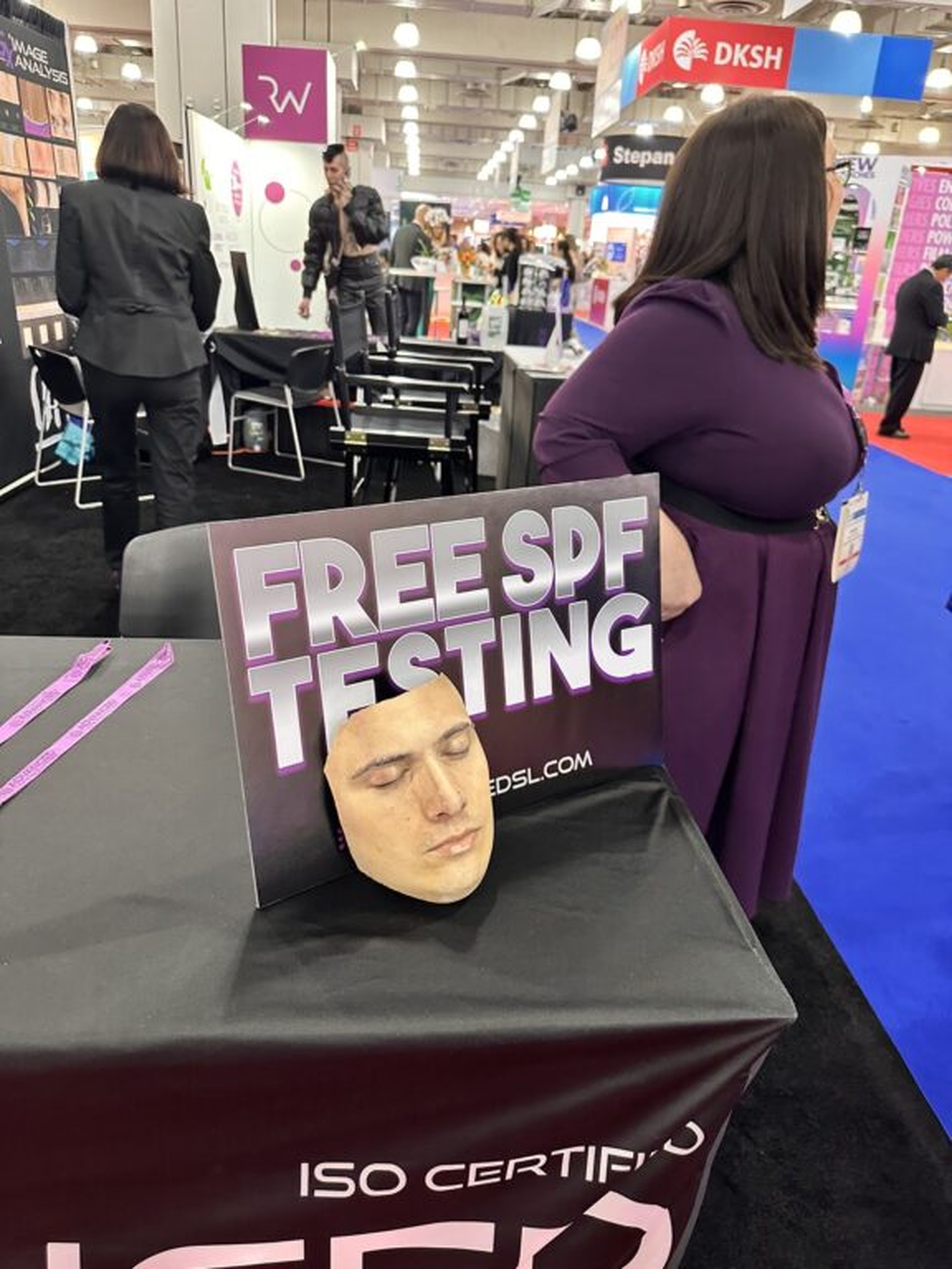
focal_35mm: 24
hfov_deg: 56.8
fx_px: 880
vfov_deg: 71.6
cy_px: 634
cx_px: 476
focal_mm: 6.86
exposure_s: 1/60
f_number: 1.78
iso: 400
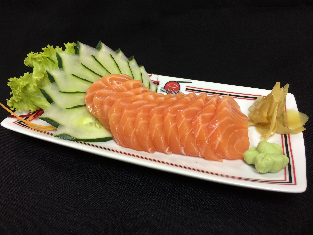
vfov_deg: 46.8
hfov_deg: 60.0
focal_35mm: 30
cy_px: 118
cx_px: 156
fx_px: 271
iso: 100
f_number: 2.2
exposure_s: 1/30
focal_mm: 4.12
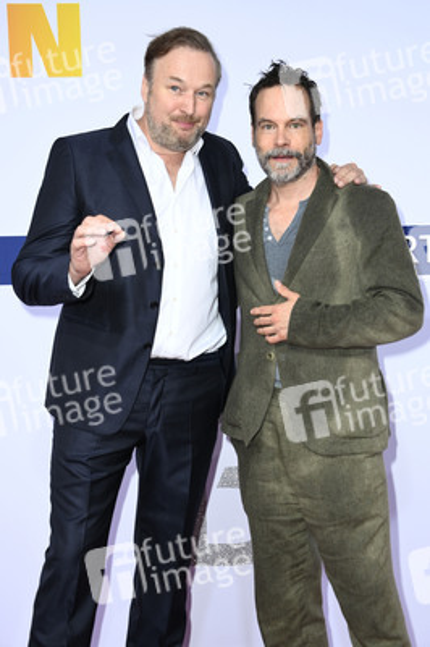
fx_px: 1005
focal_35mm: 56
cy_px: 324
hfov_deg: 24.2
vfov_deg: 35.7
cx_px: 215
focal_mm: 56
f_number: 5.6
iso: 800
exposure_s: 1/200
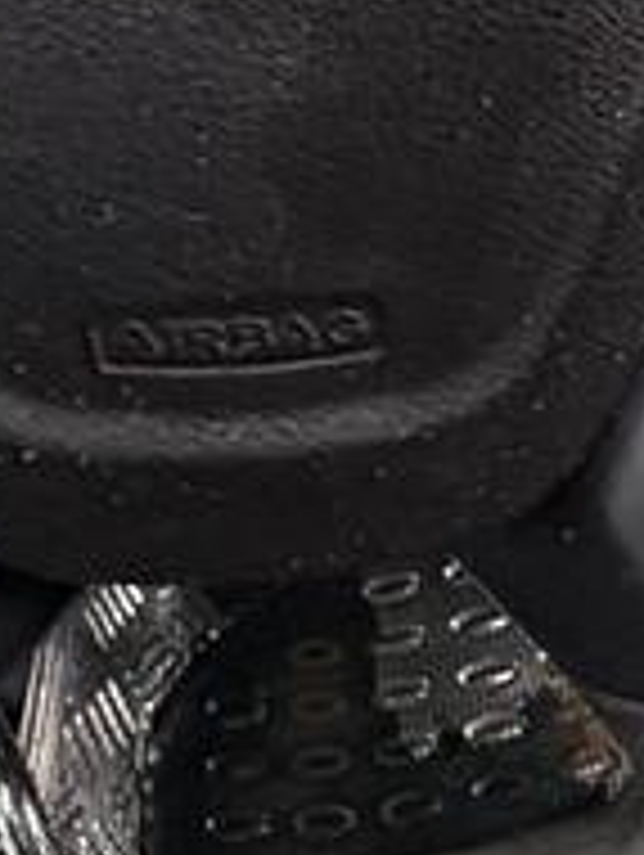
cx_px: 513
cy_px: -202
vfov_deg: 25.9
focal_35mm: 66
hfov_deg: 22.0
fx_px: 1634
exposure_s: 1/76
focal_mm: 2.22
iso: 200
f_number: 2.2
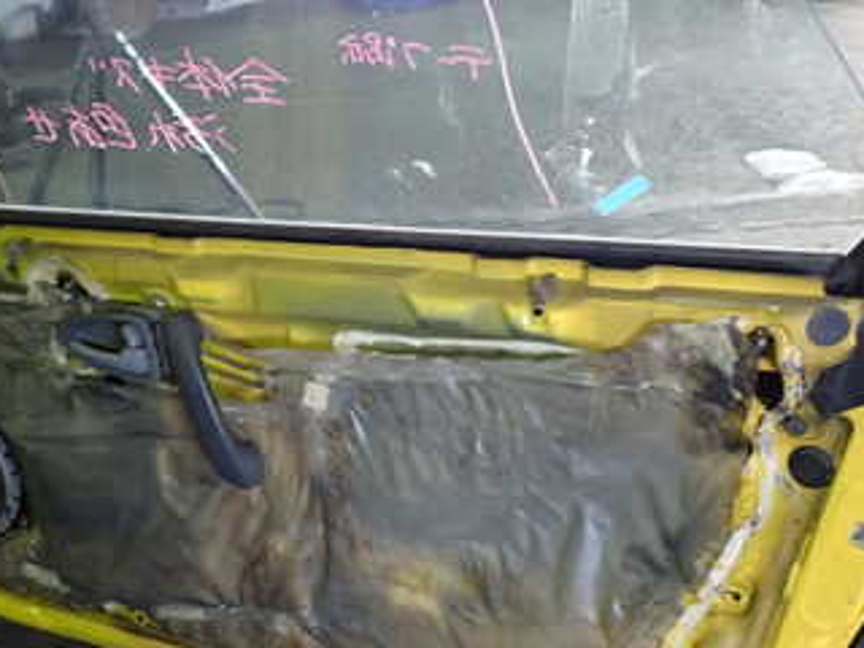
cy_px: 348
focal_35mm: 60
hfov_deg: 32.2
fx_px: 1498
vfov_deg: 24.4
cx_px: 405
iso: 250
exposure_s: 1/30
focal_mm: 5.79
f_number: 2.4
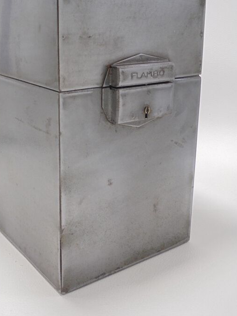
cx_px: 83
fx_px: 411
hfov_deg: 32.0
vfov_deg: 41.7
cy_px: 117
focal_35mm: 45
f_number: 4
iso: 100
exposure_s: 1/30
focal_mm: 6.1
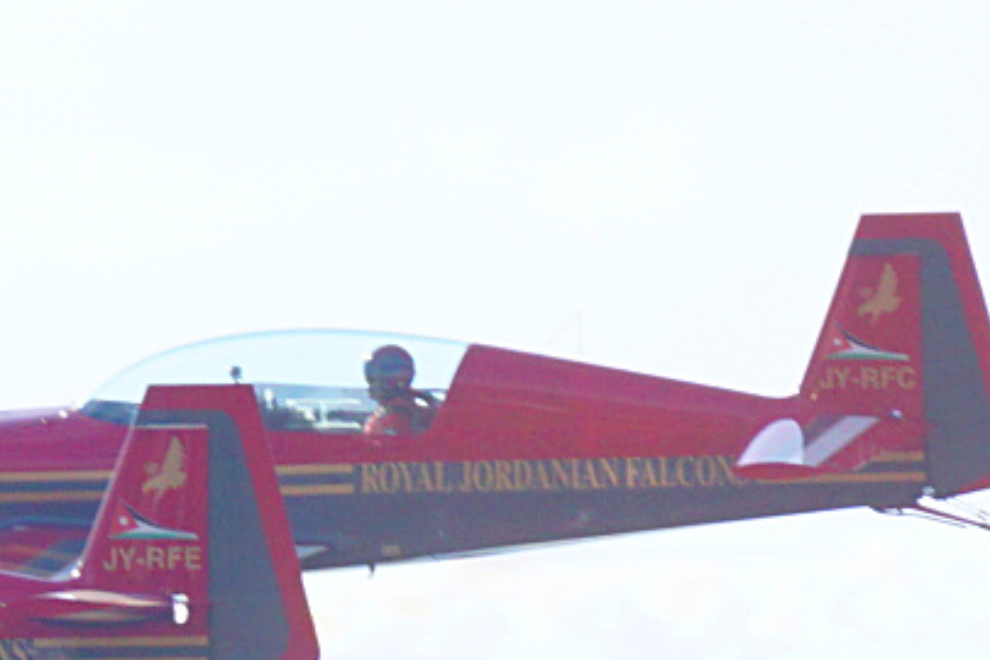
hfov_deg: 1.0
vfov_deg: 0.7
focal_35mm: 1998
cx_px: -81
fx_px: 54941
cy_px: 885
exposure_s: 1/800
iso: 200
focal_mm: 300
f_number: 6.3
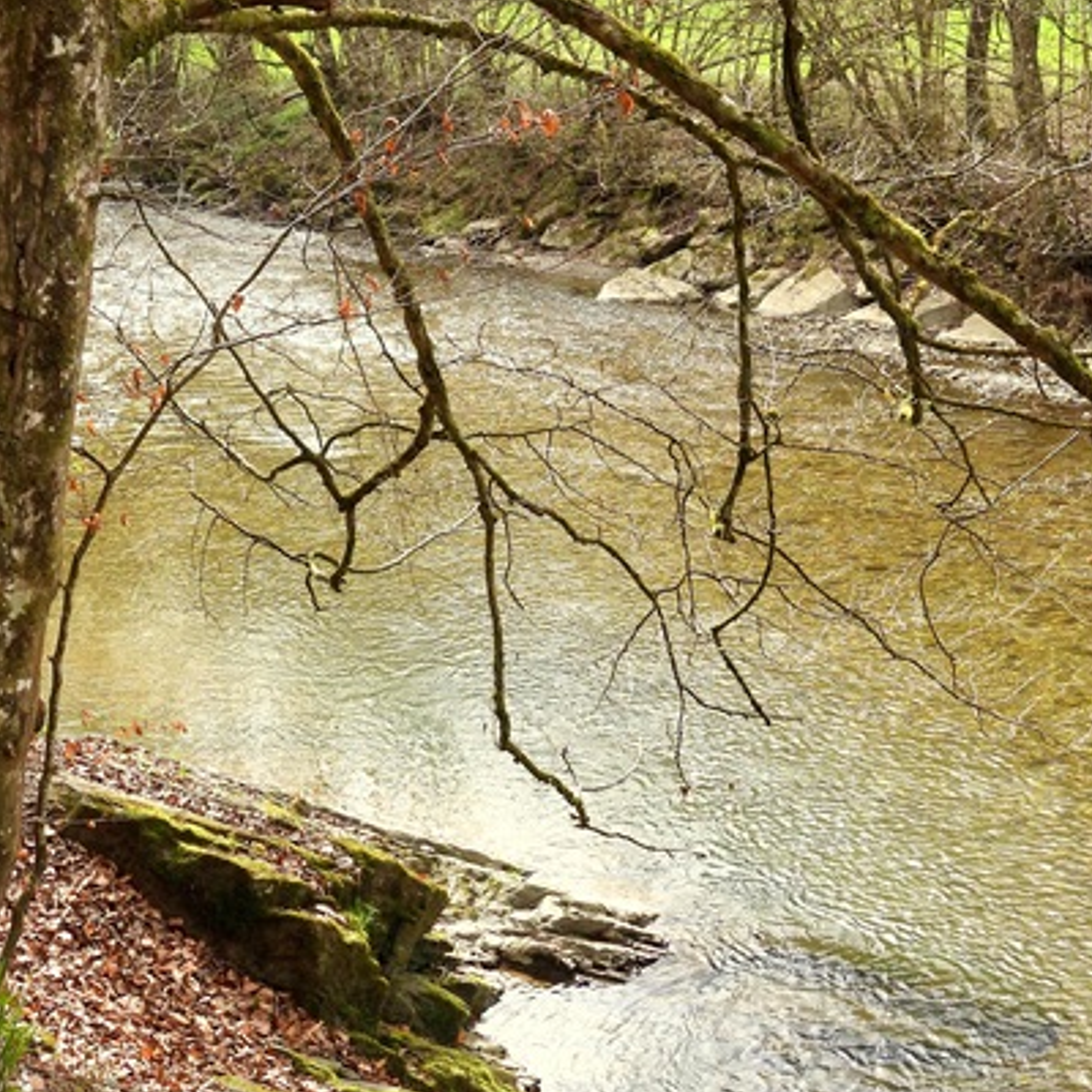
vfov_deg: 22.7
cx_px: 311
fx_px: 2712
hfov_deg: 22.6
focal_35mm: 76
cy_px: 480
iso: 100
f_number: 3.2
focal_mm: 7.7
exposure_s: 1/320
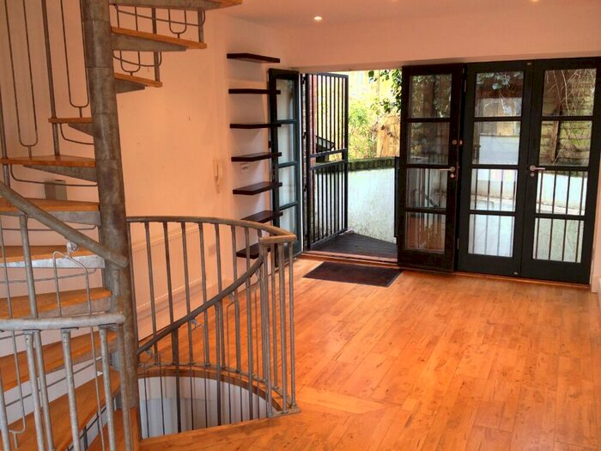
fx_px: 608
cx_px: 300
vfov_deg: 40.7
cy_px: 226
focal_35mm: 35
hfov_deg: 52.6
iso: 64
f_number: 2.4
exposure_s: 1/20
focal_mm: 4.28
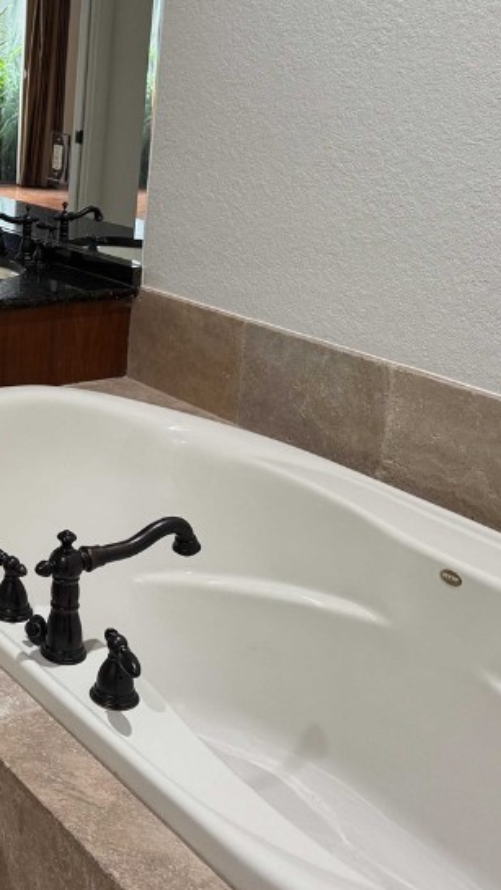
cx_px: -145
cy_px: 302
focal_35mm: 49
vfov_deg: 41.6
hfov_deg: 22.0
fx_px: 1158
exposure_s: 1/60
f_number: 1.78
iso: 200
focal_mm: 6.76
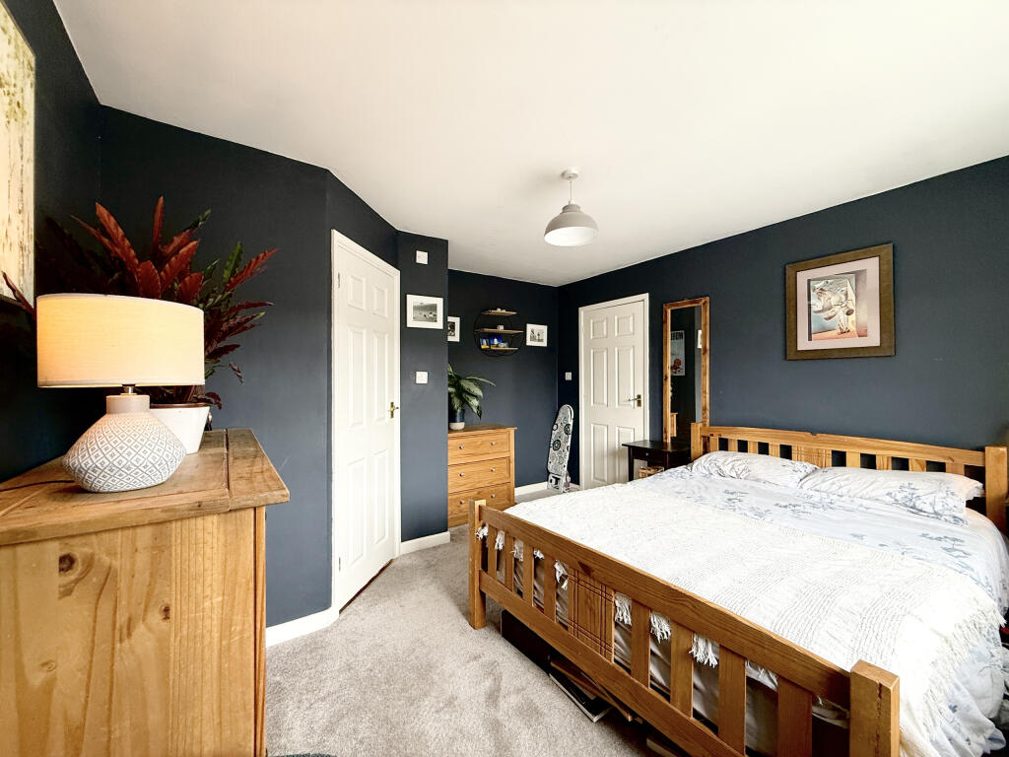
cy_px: 378
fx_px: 408
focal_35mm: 14
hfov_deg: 102.1
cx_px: 504
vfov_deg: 85.7
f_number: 2.2
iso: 250
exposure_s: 1/50
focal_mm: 2.22
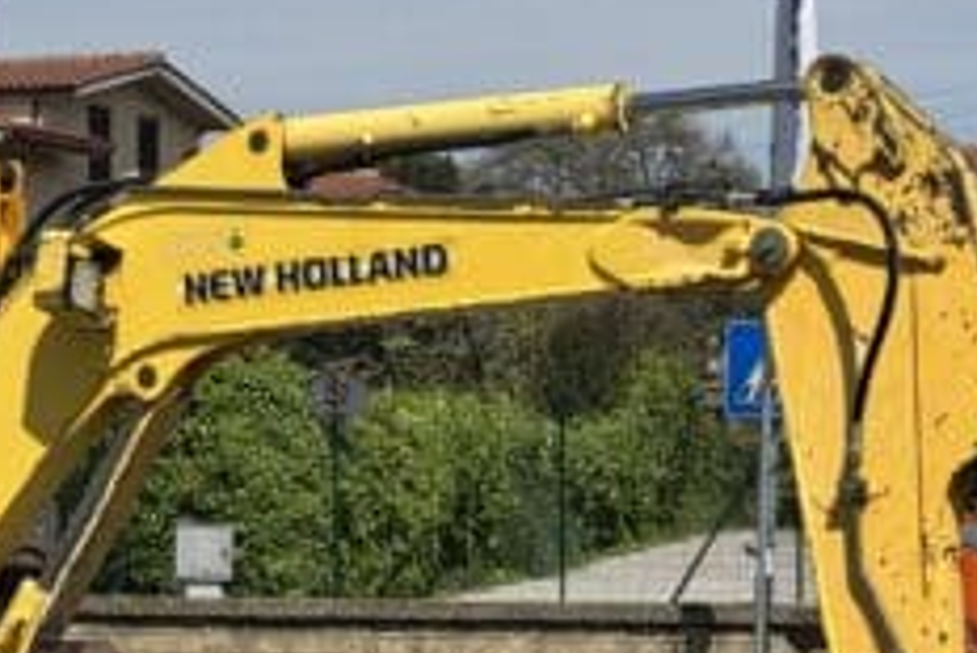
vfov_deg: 10.6
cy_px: 653
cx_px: 59
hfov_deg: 15.6
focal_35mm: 129
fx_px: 3503
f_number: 1.78
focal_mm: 6.76
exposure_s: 1/7092
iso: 64
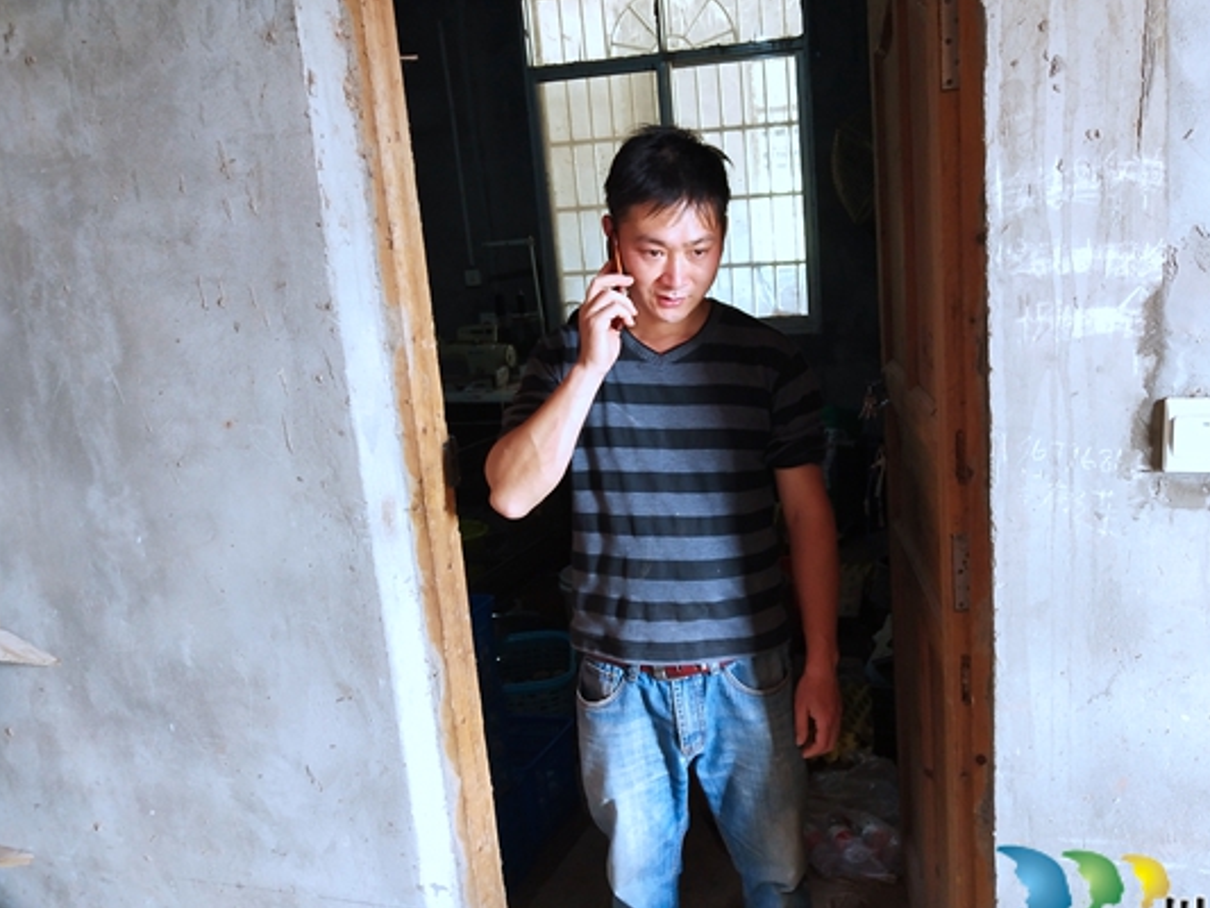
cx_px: 713
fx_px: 1259
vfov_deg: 39.7
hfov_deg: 51.1
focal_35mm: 36
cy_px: 472
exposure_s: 1/50
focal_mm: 3.95
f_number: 1.8
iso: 267
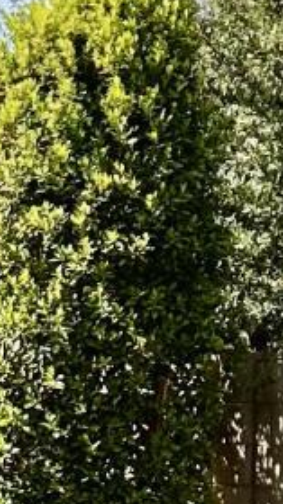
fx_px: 2501
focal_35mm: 187
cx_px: -2
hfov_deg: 6.5
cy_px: 715
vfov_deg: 11.1
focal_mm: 6.86
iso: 80
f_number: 1.78
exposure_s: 1/2882
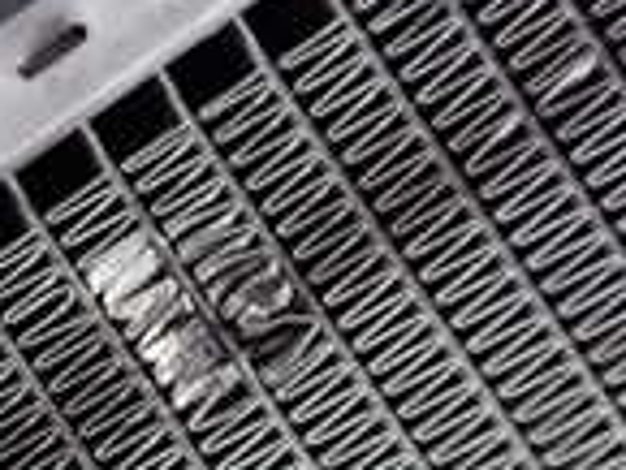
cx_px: -345
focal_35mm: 124
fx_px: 2244
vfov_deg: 10.9
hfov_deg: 14.7
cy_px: 949
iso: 320
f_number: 2.3
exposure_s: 1/30
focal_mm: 5.4
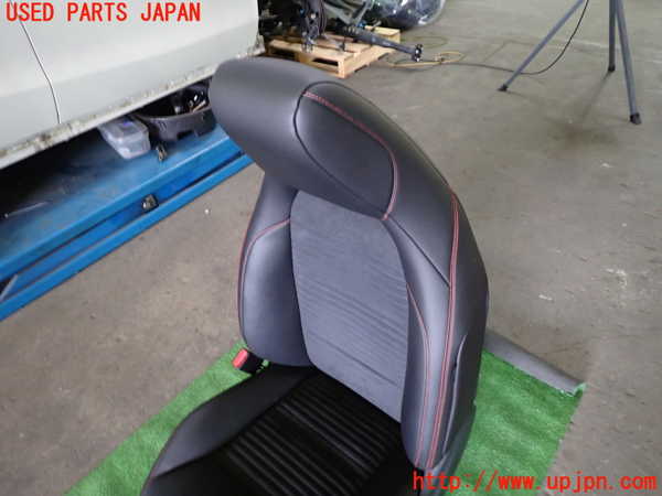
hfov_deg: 69.4
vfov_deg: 54.9
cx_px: 331
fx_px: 478
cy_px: 248
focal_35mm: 25
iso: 320
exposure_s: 1/30
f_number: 2
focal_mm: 4.5
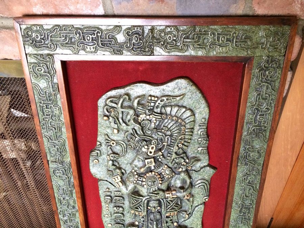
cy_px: 114
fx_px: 263
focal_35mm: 30
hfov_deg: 60.0
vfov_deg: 46.8
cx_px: 152
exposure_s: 1/24
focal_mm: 4.12
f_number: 2.2
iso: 320
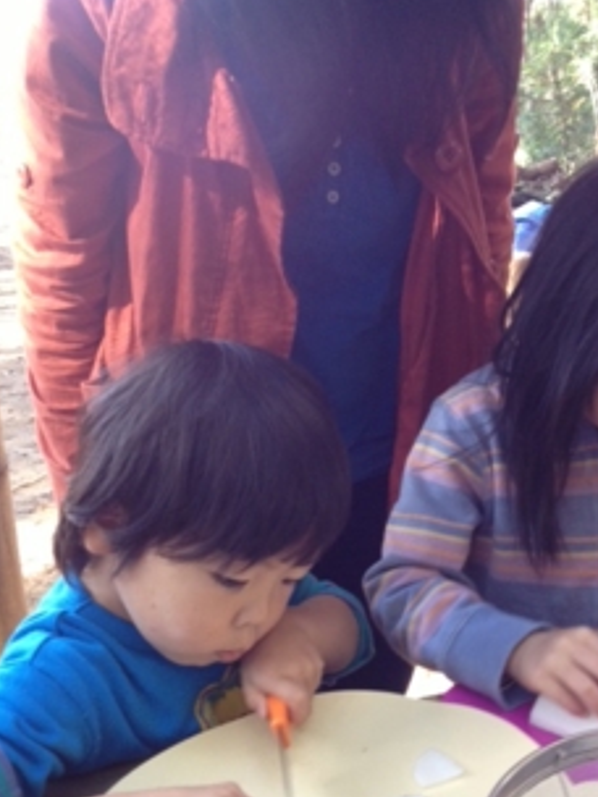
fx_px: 1060
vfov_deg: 41.1
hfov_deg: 31.3
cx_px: 383
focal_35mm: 46
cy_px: 467
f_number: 2.4
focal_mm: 4.28
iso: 125
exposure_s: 1/20
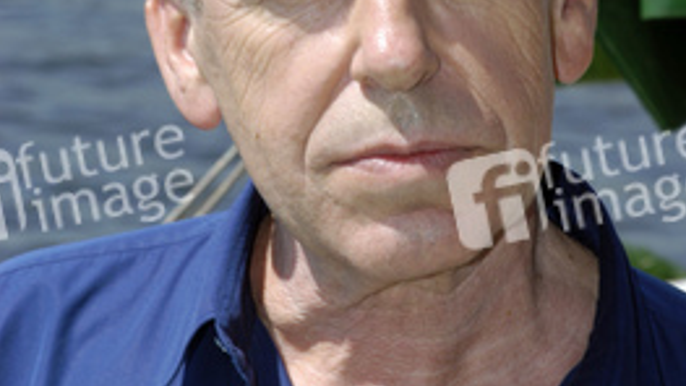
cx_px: 344
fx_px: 6291
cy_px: 57
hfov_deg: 6.2
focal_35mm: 346
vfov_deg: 3.5
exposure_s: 1/60
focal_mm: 145
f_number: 22
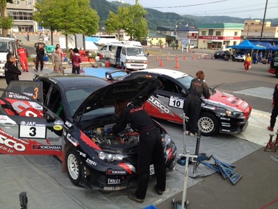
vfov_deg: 40.7
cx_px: 139
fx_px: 281
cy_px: 104
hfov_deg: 52.6
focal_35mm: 35
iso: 64
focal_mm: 4.28
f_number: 2.4
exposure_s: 1/627
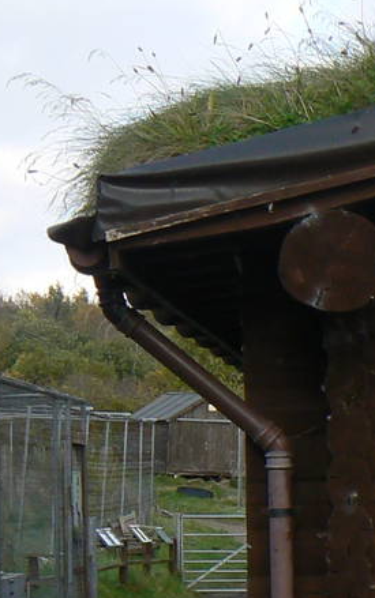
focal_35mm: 139
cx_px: -128
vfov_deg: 14.9
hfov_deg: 9.3
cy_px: 527
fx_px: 2269
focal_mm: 6
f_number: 5.6
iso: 80
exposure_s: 1/200
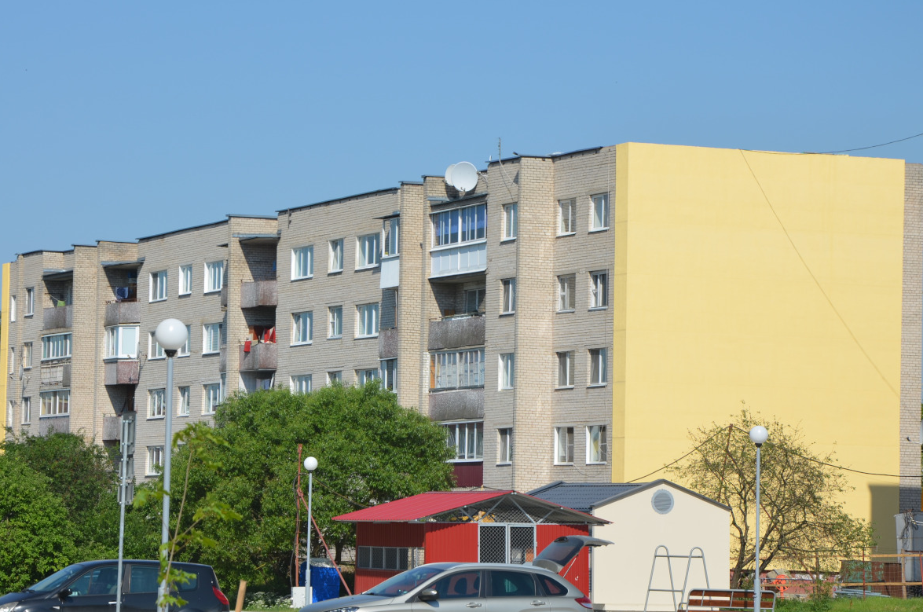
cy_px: 320
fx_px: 3676
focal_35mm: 144
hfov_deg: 14.3
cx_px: 434
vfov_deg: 9.5
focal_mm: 75
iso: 100
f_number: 9
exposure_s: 1/320
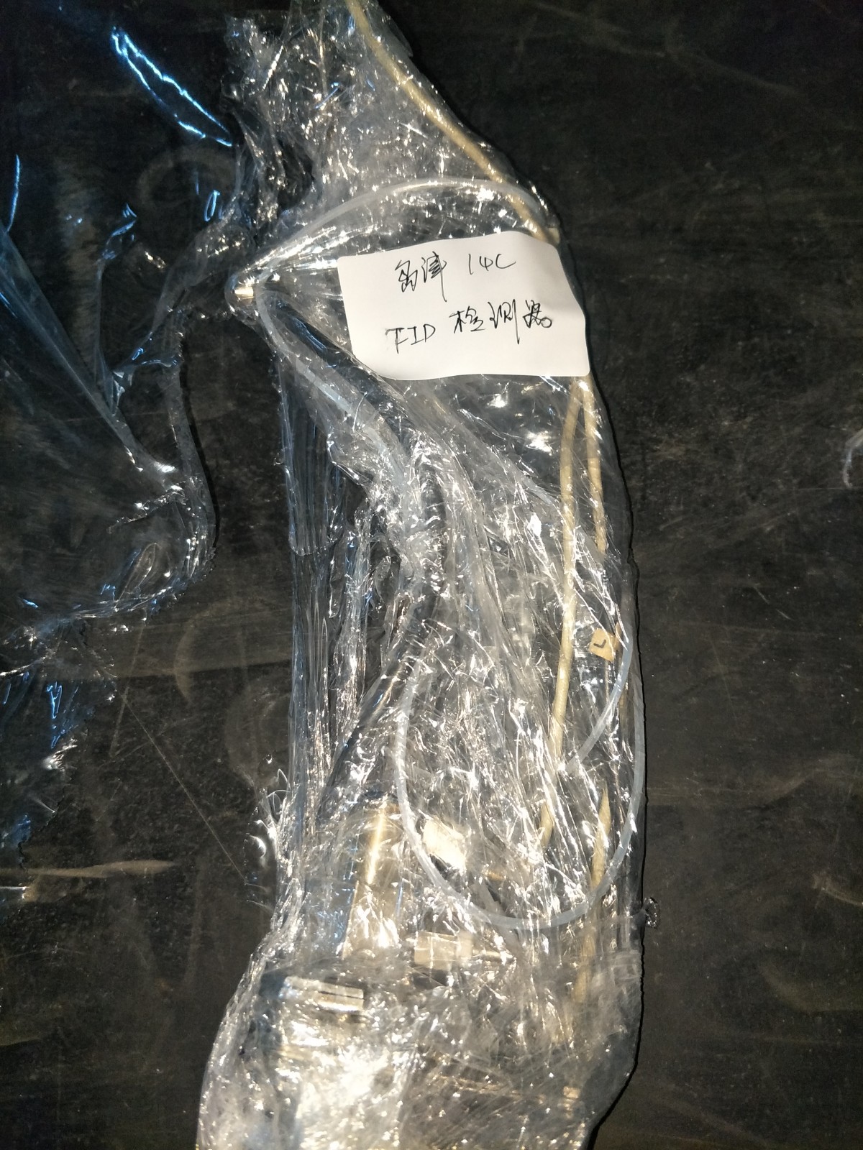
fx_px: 731
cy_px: 575
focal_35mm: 22
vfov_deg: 76.4
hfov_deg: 61.1
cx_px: 432
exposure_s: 1/33
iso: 331
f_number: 1.7
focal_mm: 3.79
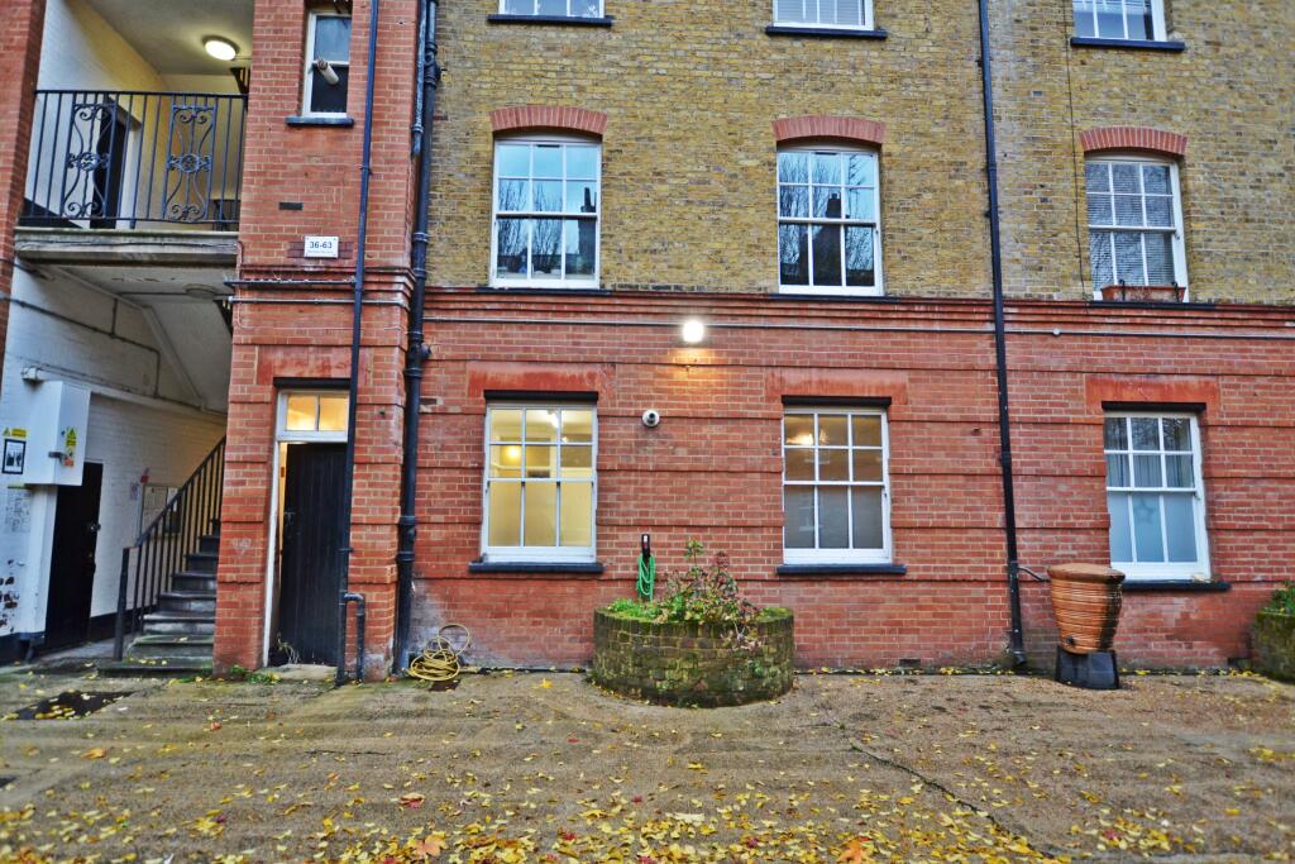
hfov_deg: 85.4
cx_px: 648
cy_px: 432
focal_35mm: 20
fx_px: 702
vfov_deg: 63.2
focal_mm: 13
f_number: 4
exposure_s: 1/60
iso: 400
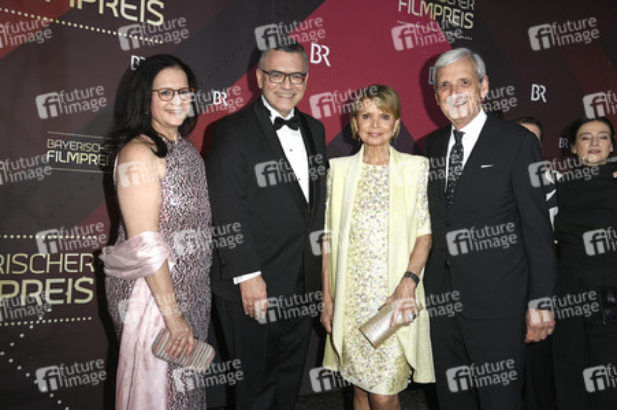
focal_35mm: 38
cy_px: 205
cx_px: 308
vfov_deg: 35.0
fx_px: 651
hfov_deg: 50.7
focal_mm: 38
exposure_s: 1/100
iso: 800
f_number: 5.6
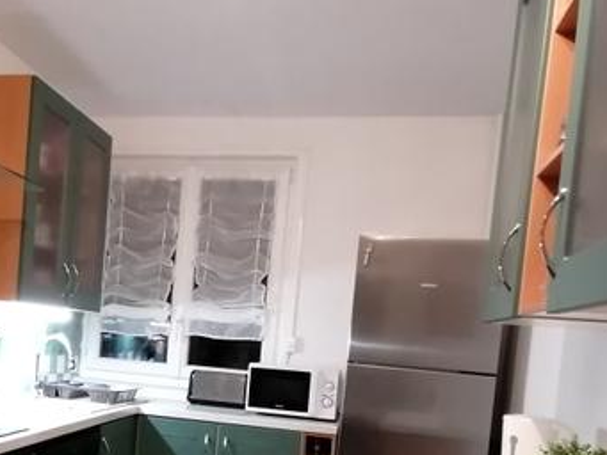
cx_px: 155
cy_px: 371
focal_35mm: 44
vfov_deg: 31.9
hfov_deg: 41.7
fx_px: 772
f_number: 2.4
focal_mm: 2.7
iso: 400
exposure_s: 1/25
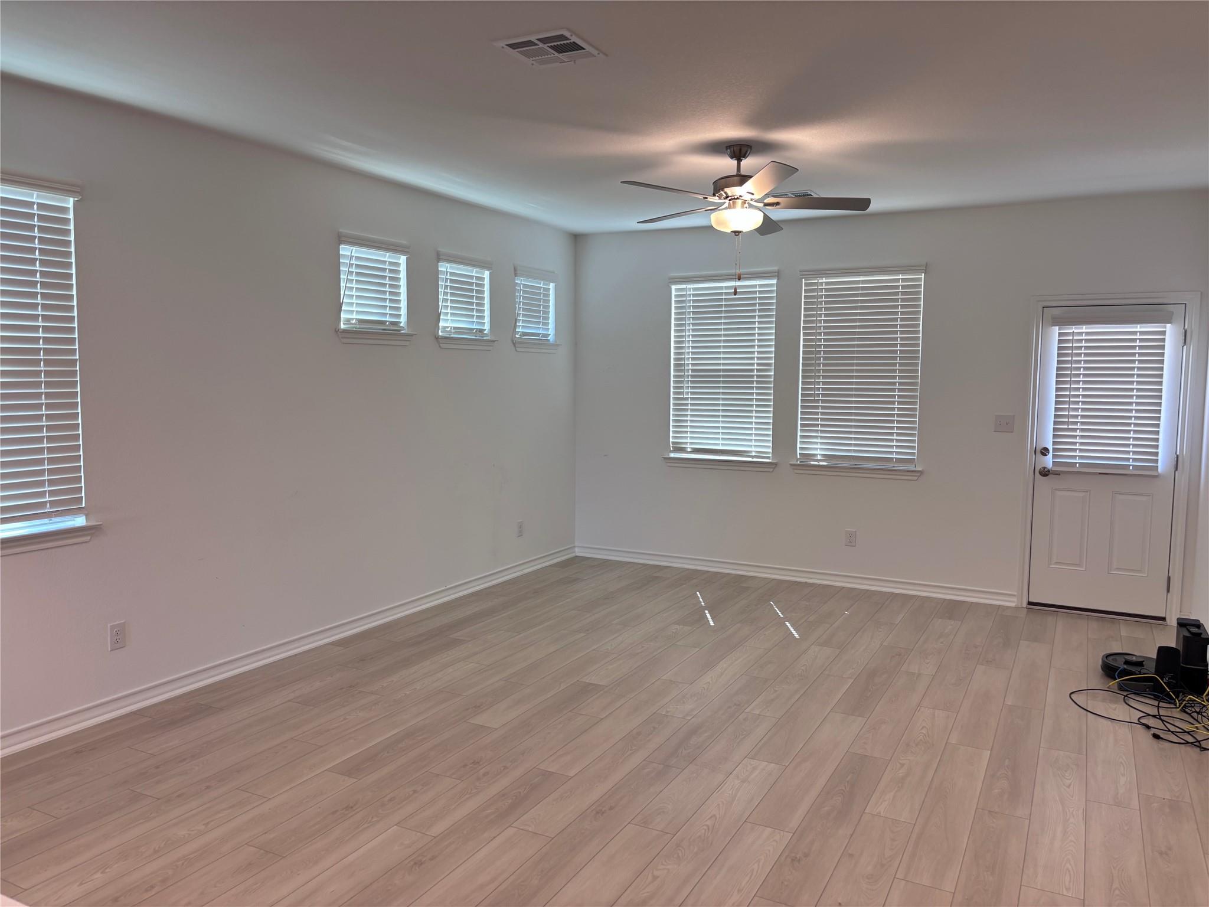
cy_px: 454
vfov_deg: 53.1
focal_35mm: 26
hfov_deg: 67.3
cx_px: 604
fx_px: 908
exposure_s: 1/60
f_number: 1.6
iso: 80
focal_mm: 5.96
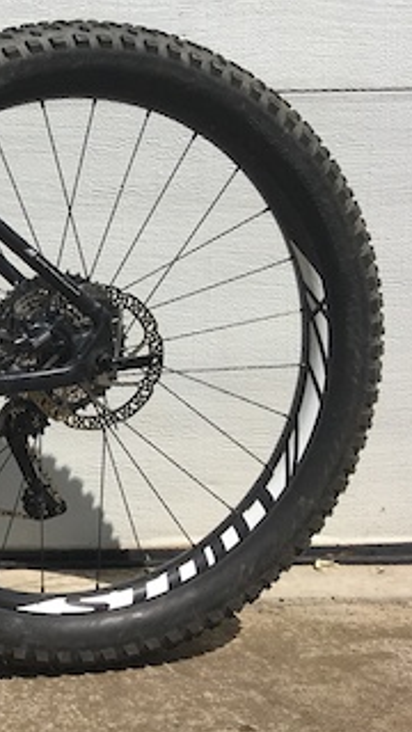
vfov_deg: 26.6
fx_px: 1534
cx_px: -488
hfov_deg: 12.8
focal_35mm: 79
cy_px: 199
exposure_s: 1/2564
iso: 25
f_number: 2.2
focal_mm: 4.15
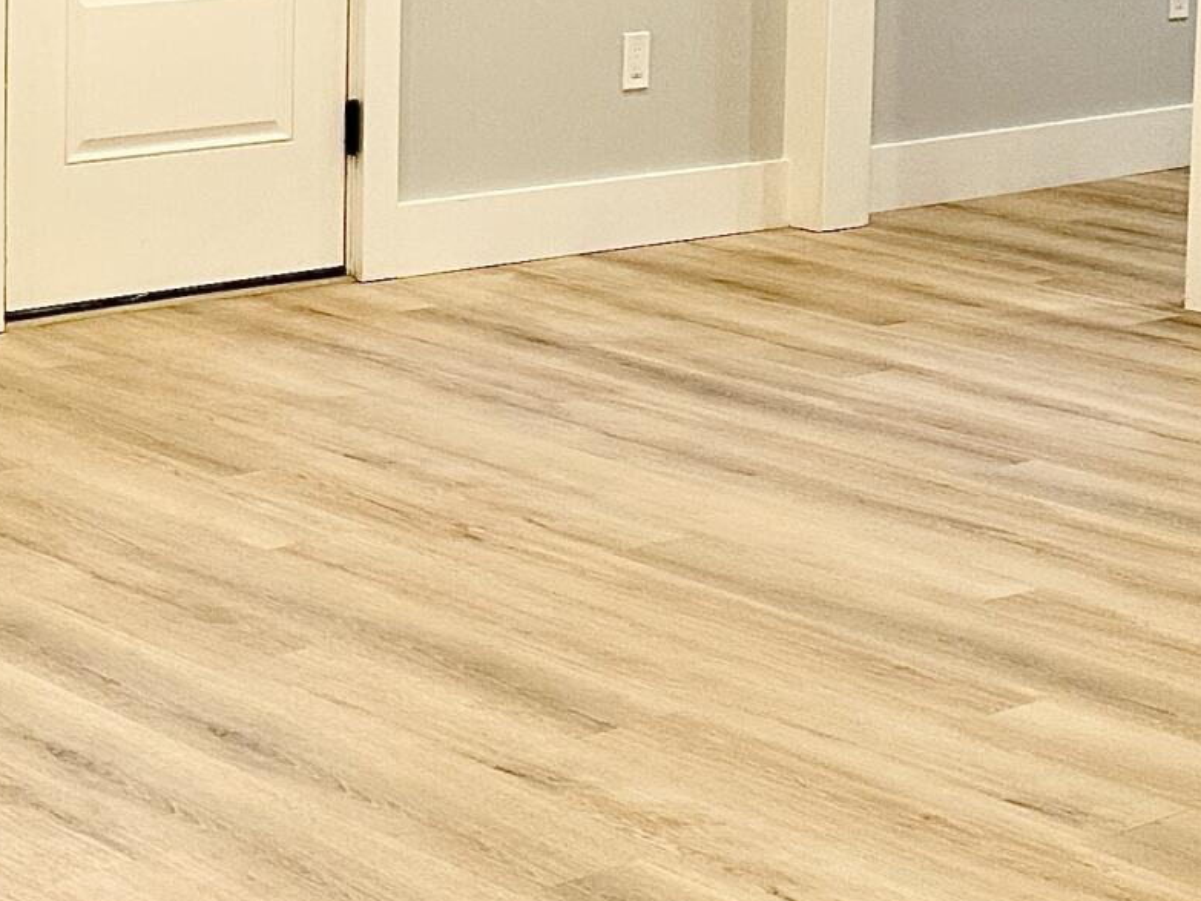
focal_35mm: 92
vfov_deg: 15.6
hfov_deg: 20.1
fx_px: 3191
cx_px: -199
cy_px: -100
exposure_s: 1/60
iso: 125
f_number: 1.78
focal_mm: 6.86
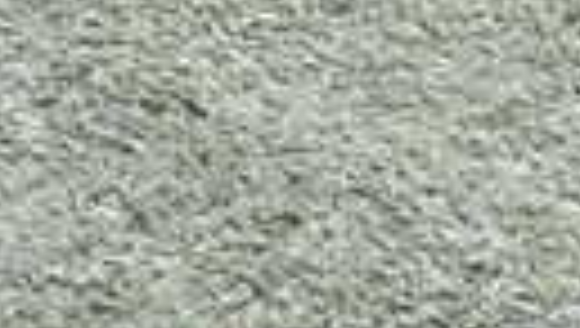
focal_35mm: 152
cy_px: 535
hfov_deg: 13.3
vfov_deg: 7.8
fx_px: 2341
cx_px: 877
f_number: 2.3
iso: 200
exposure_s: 1/125
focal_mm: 5.4
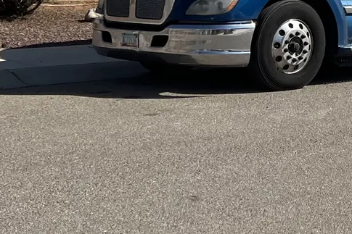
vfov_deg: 12.3
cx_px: 441
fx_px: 1046
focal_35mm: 107
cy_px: -88
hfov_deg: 18.0
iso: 50
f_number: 1.5
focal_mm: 5.7
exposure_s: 1/5882
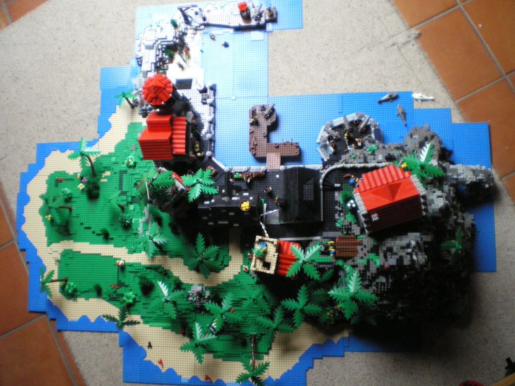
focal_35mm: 37
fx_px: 550
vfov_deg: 38.7
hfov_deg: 50.1
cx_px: 253
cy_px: 193
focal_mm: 6.3
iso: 500
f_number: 3.1
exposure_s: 1/50
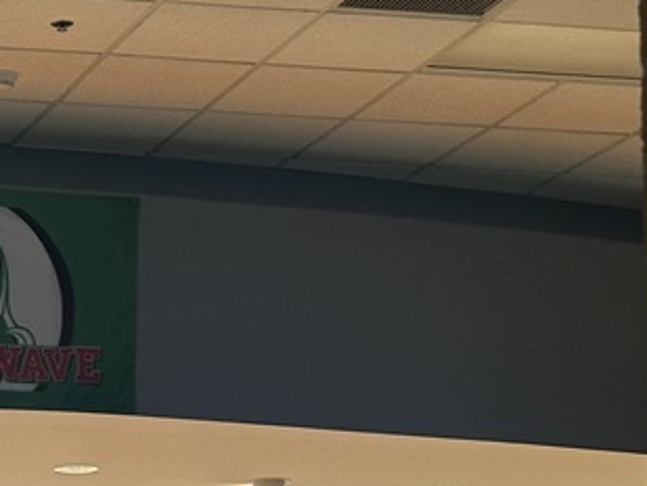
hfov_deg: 12.0
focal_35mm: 159
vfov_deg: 9.2
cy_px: 647
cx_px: -260
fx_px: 2973
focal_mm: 6.86
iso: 200
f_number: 1.78
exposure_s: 1/40
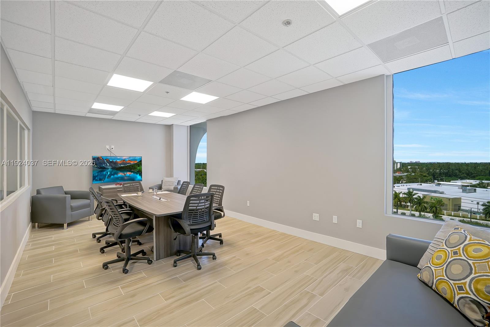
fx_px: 204
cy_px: 164
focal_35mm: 15
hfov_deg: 100.4
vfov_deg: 77.3
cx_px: 245
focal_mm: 10
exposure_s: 1/4
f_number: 9
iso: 160
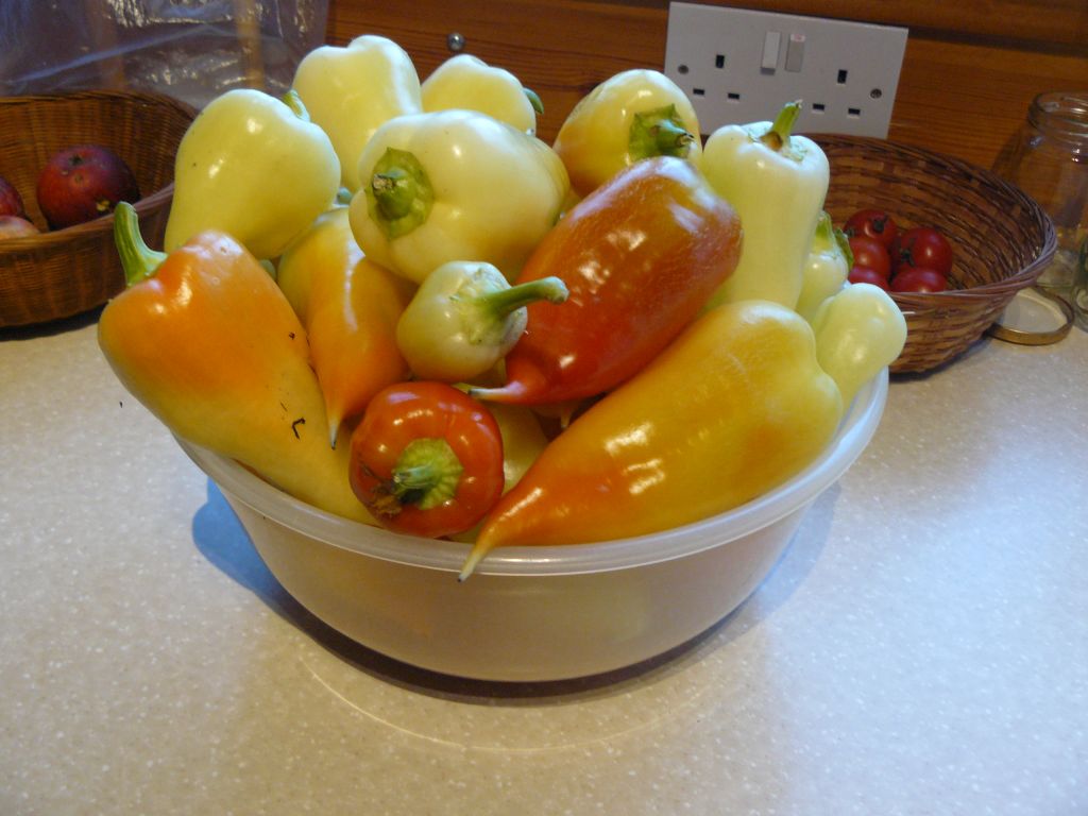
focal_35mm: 36
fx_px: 1131
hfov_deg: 51.4
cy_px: 408
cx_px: 544
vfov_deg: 39.7
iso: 200
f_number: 2.8
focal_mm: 6
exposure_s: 1/25
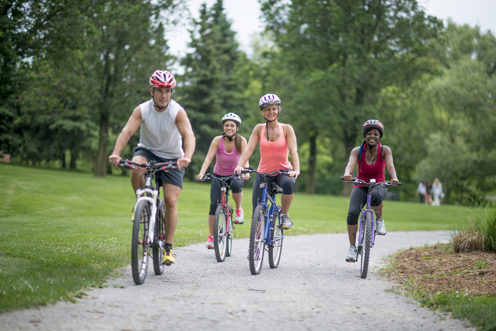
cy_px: 166
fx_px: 1171
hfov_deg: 23.9
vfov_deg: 16.1
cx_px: 248
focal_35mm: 85
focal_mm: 85
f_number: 1.6
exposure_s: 1/400
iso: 160
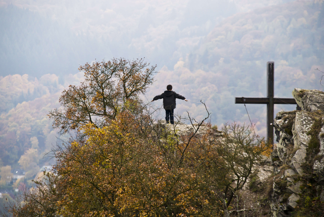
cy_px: 108
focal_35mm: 232
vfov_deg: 5.9
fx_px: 2095
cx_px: 162
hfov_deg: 8.8
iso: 400
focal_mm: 155
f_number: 7.1
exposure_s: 1/320
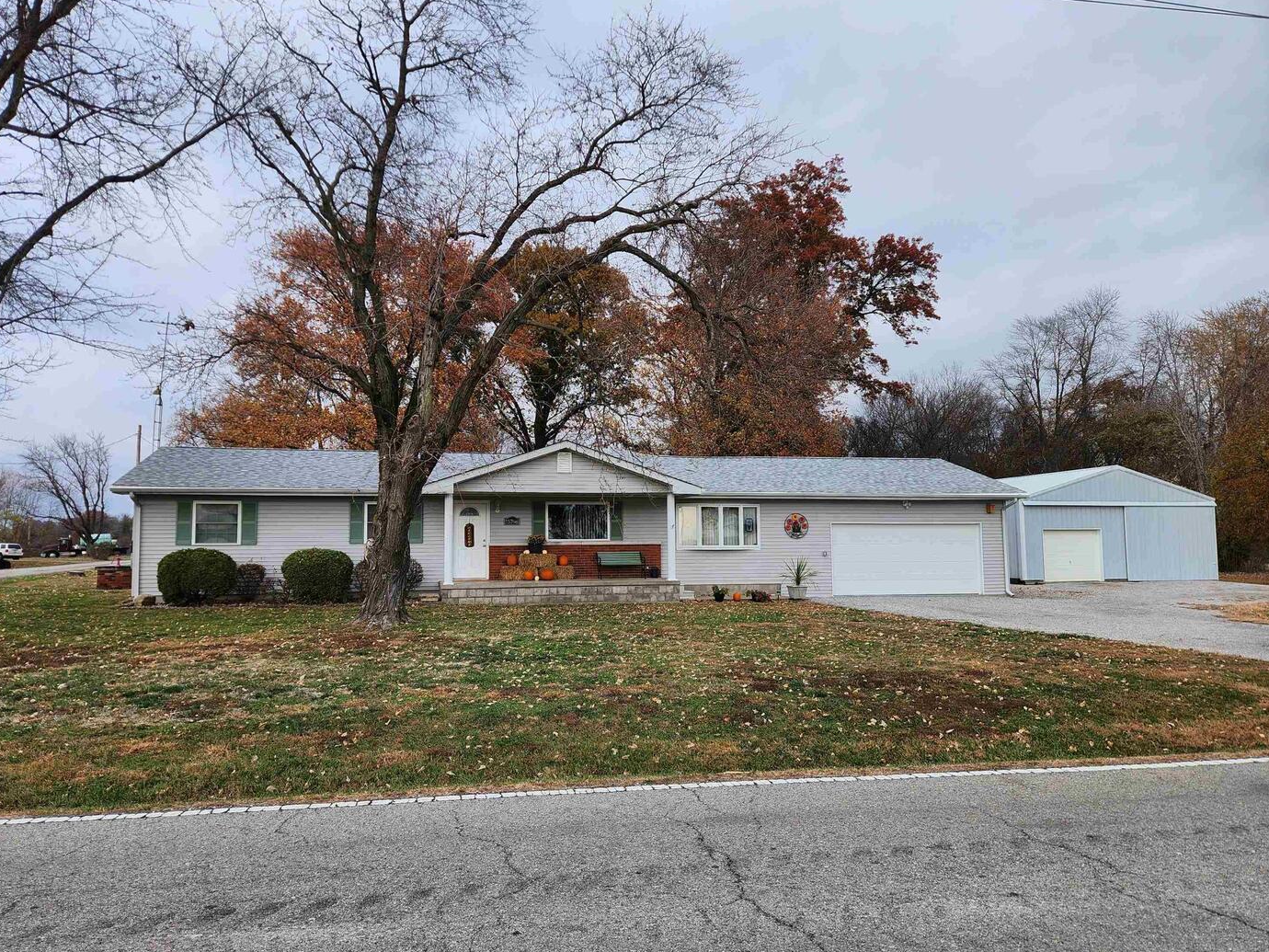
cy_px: 487
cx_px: 612
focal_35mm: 24
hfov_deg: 71.6
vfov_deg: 56.8
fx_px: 880
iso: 20
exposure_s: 1/838
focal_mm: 5.4
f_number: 1.8
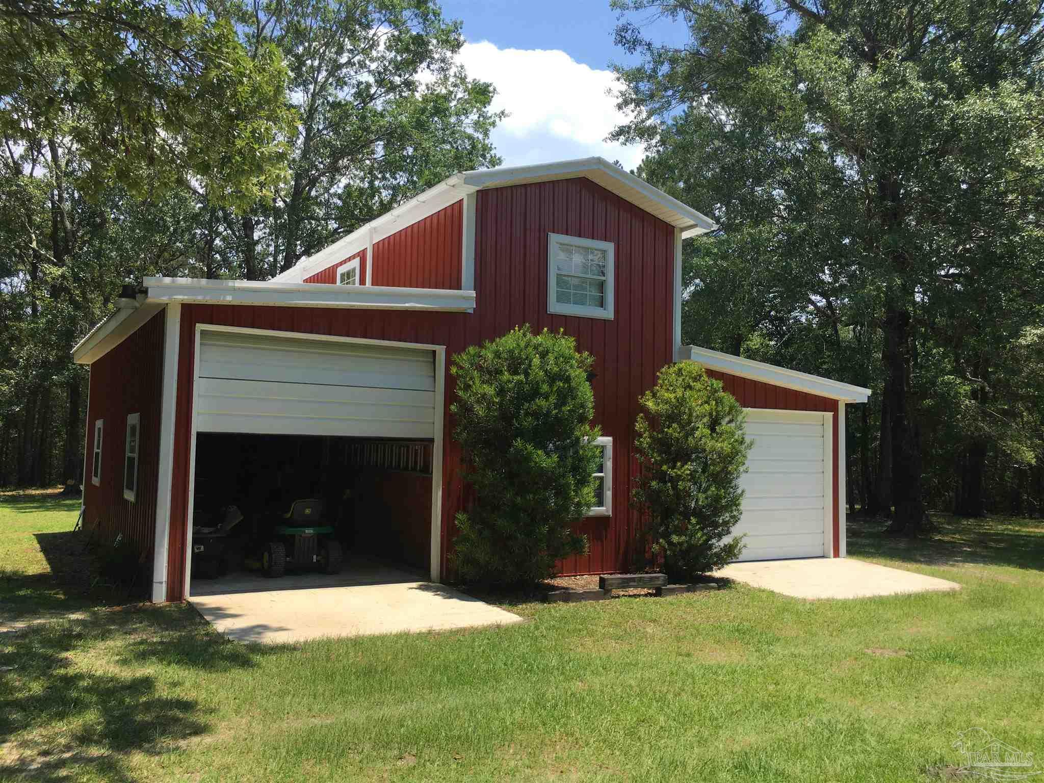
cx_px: 522
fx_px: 875
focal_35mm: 29
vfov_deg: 48.2
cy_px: 392
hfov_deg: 61.7
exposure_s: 1/950
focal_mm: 4.15
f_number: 2.2
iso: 25
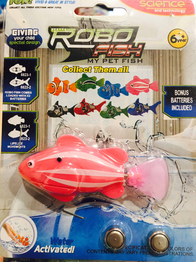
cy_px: 131
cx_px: 98
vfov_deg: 61.7
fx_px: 219
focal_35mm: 29
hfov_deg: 48.2
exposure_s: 1/17
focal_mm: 4.15
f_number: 2.2
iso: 64
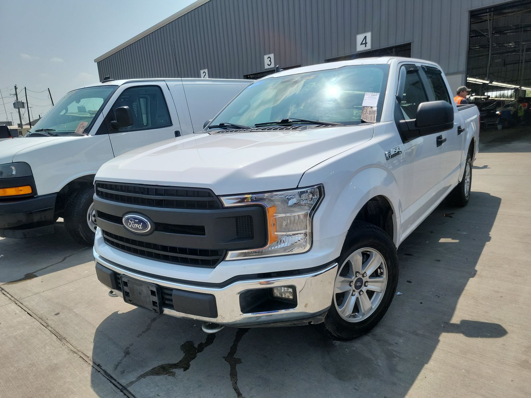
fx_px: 368
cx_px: 266
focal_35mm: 24
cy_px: 199
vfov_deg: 56.8
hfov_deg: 71.6
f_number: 1.8
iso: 50
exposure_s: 1/1013
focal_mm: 6.7
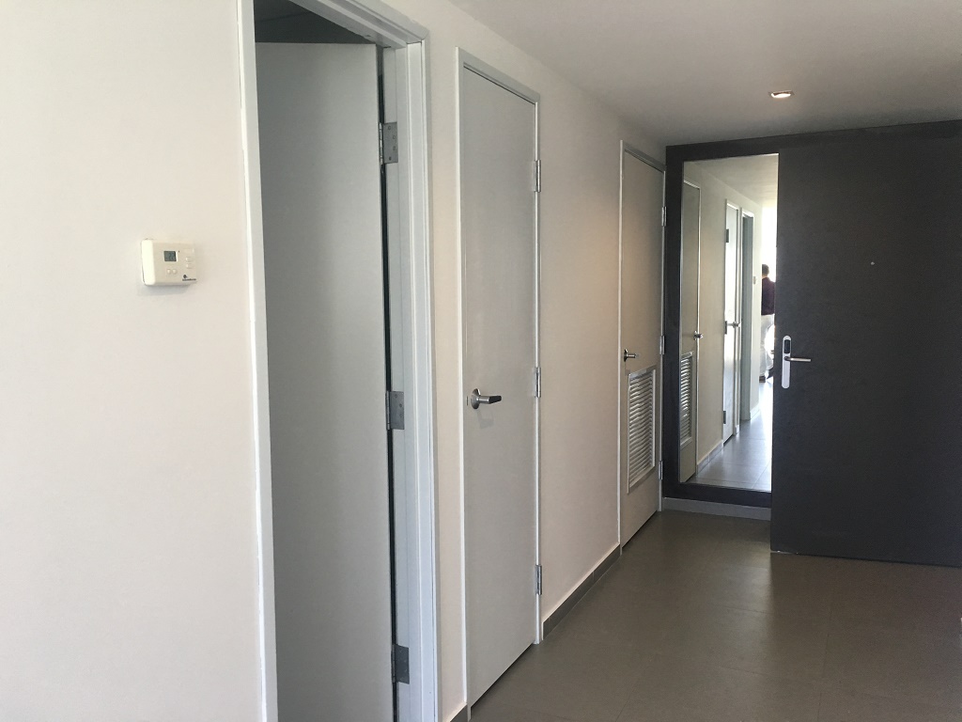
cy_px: 361
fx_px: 806
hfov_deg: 61.7
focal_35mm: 29
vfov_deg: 48.2
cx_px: 481
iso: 100
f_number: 2.2
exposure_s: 1/30
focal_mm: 4.15
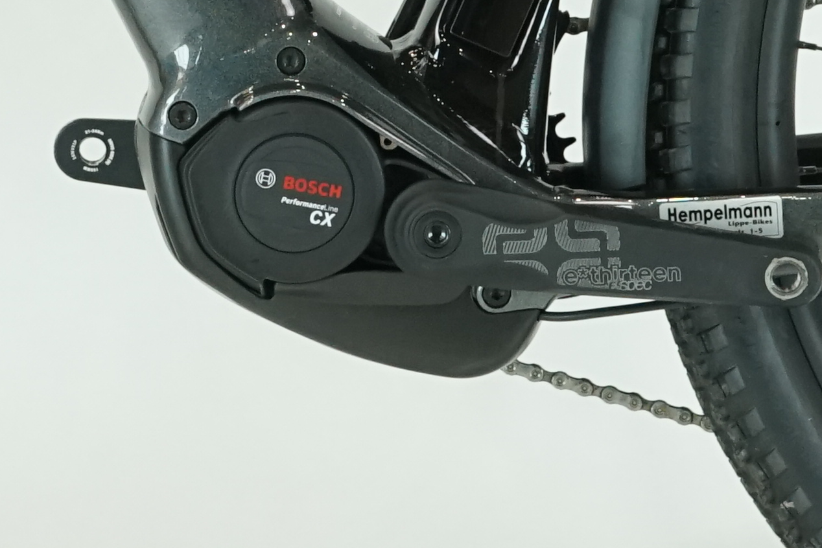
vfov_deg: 4.6
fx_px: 6805
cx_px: 211
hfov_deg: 6.9
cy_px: -302
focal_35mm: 298
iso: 1600
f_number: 5.6
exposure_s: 1/200
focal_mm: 63
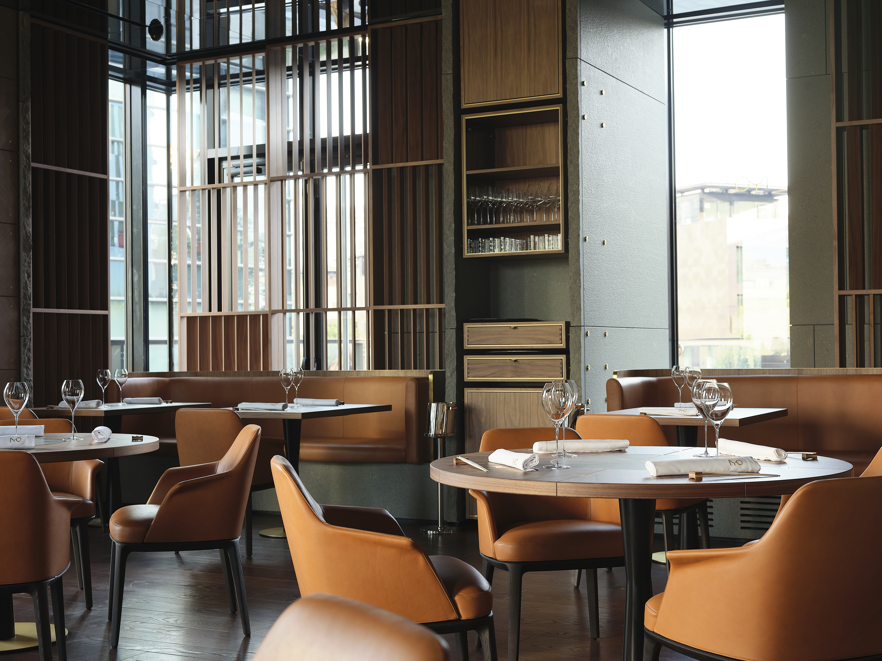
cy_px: 330
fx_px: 1274
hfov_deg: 38.2
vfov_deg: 29.1
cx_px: 441
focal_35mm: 50
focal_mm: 63
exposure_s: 1/8
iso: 200
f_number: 8
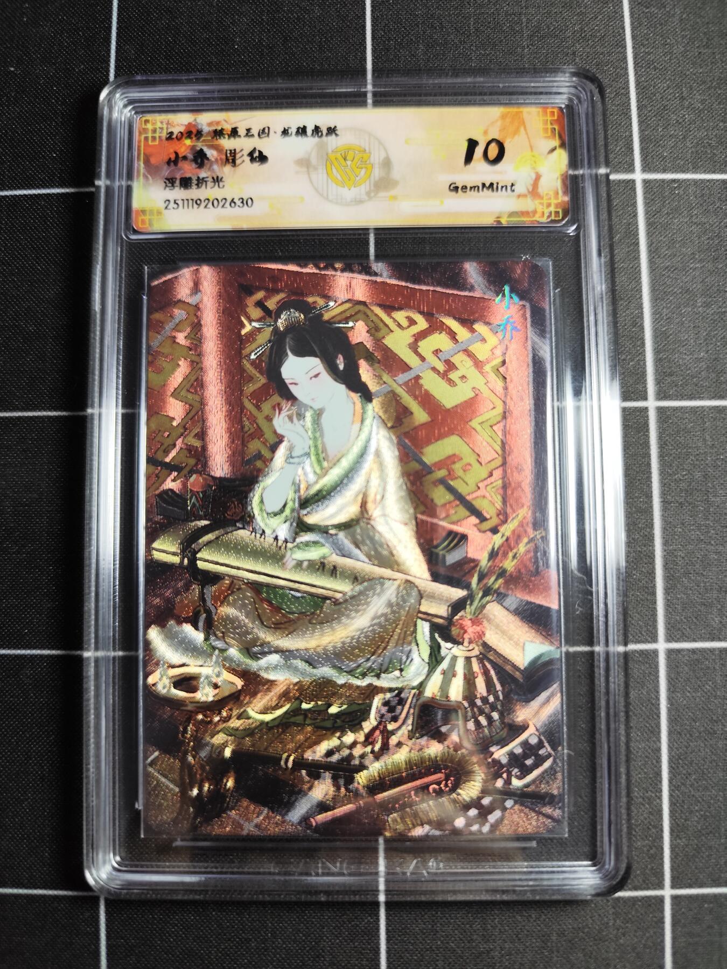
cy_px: 484
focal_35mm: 23
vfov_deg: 73.9
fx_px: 644
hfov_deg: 58.9
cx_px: 364
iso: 320
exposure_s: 1/100
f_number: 1.65
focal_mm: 6.14
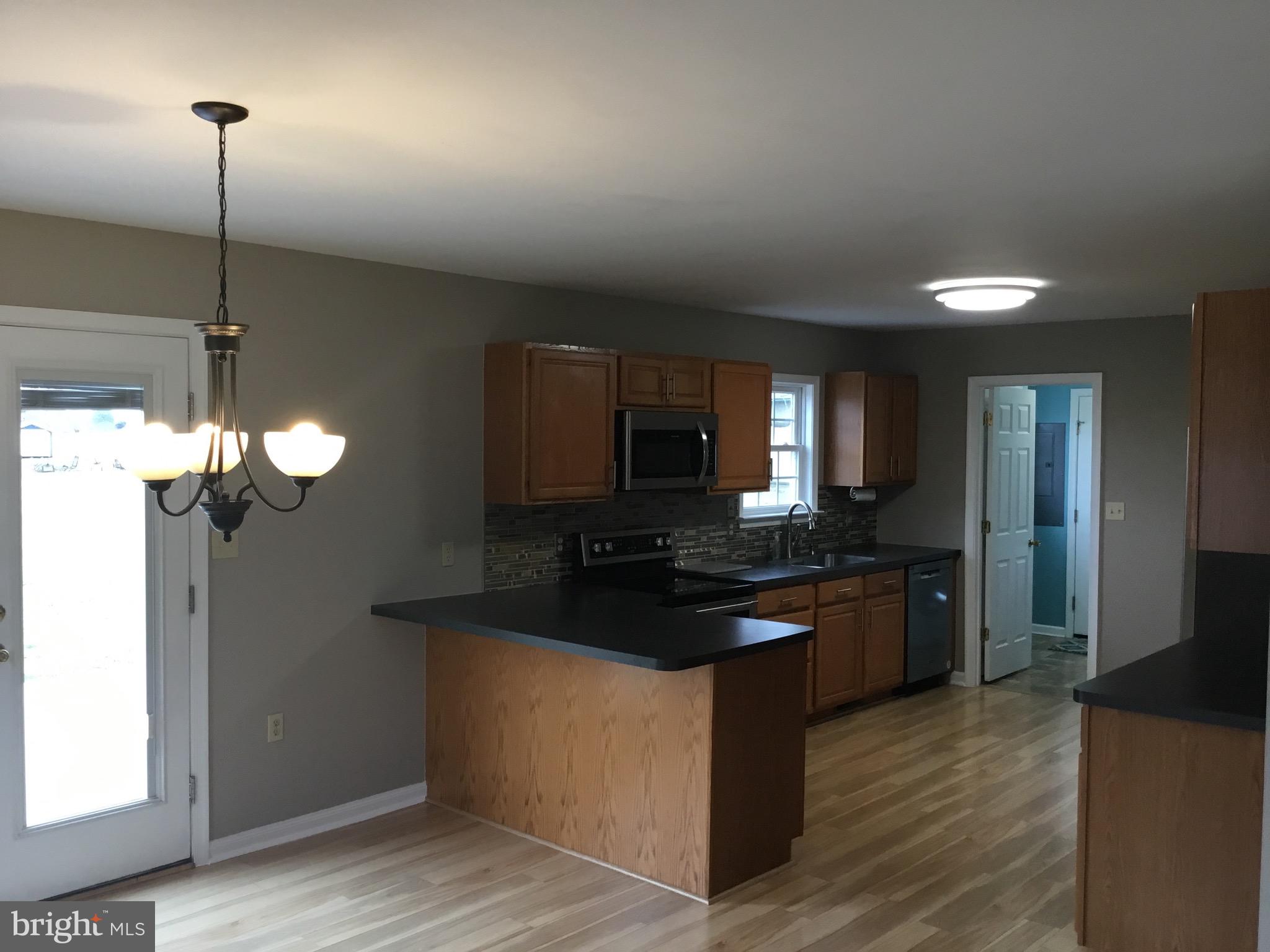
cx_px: 635
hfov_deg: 58.4
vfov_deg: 45.4
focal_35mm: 31
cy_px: 476
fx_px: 1137
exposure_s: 1/30
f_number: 2.4
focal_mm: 3.3
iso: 50
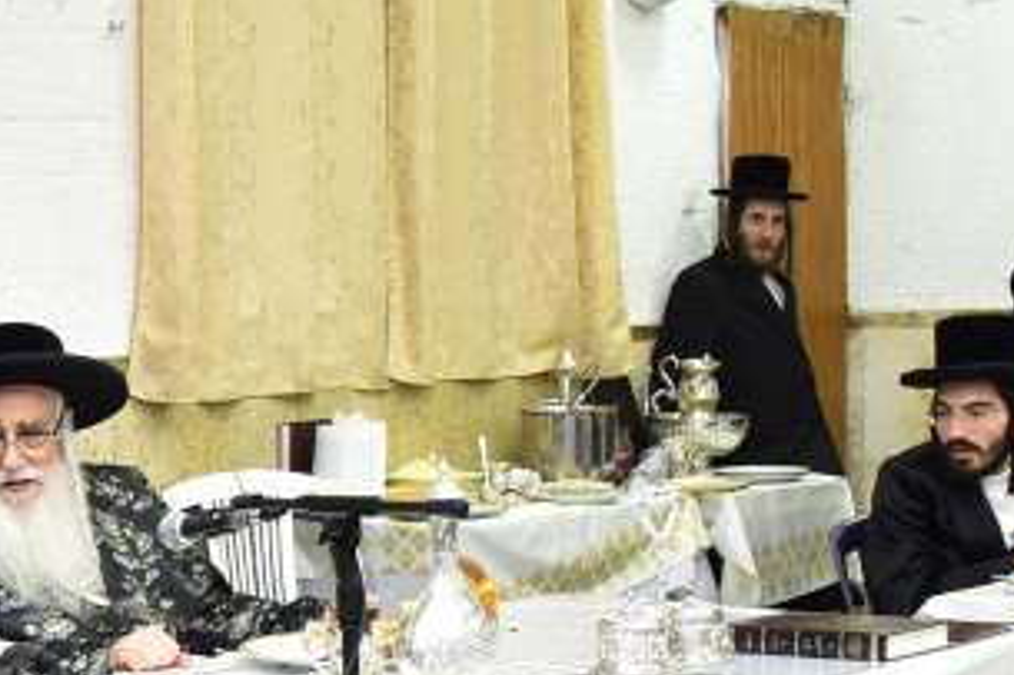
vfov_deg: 14.3
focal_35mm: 94
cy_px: 650
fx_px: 2646
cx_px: -276
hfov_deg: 20.0
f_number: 5.6
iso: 1600
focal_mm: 28
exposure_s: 1/80
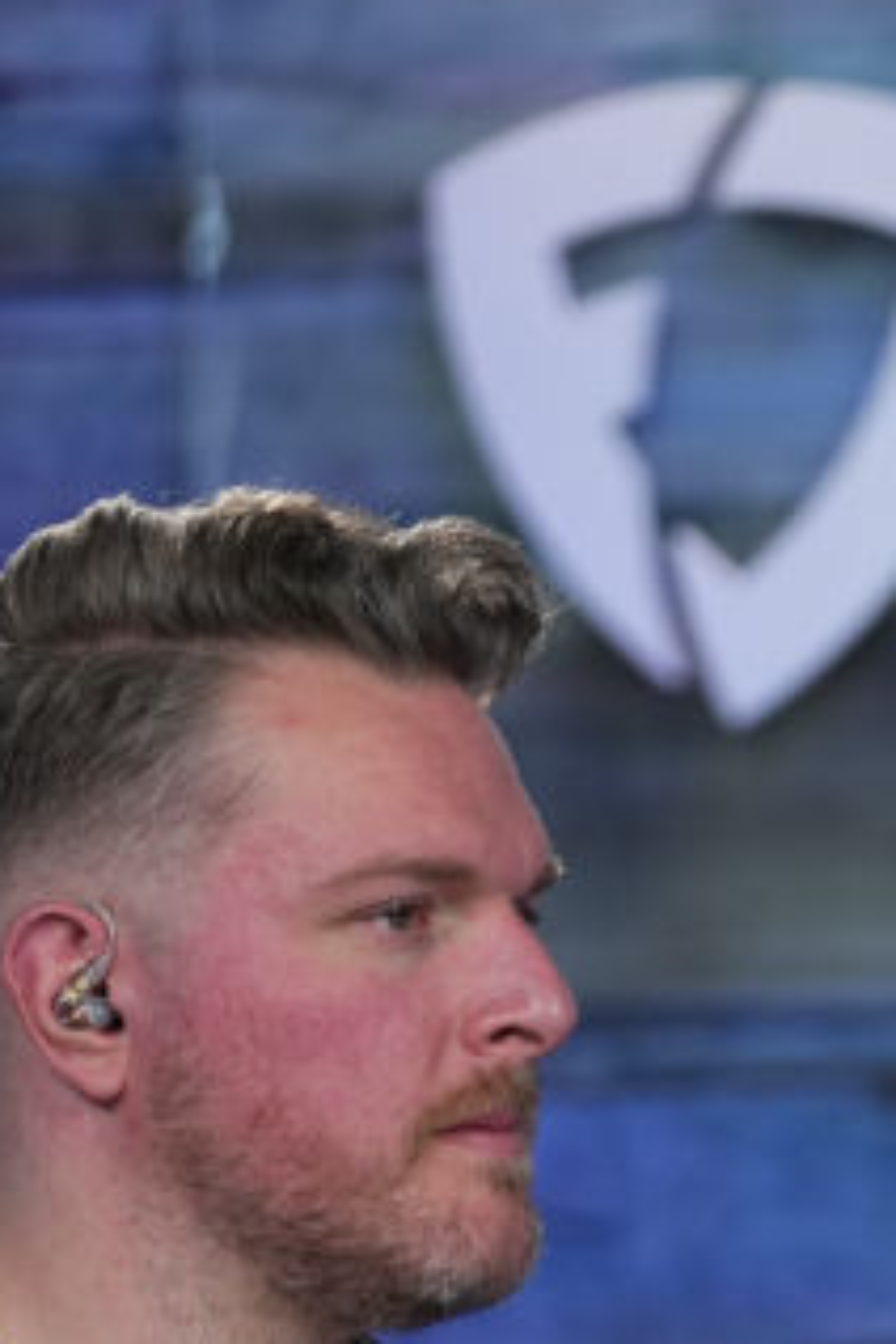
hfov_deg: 2.6
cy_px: 1384
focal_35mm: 522
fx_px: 19486
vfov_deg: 3.9
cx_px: 1302
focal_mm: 162
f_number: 2.8
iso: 800
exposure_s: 1/125
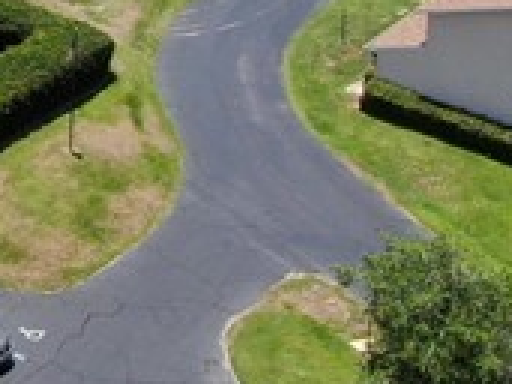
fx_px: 2128
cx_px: -293
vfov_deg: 9.7
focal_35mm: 144
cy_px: -348
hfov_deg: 12.9
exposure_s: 1/1250
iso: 100
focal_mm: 4.39
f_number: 2.8
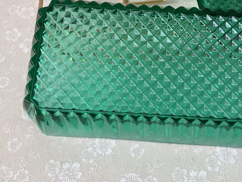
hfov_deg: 40.5
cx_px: 168
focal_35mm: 46
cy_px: 62
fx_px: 322
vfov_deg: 31.3
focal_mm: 3.3
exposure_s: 1/60
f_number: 2.4
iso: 320
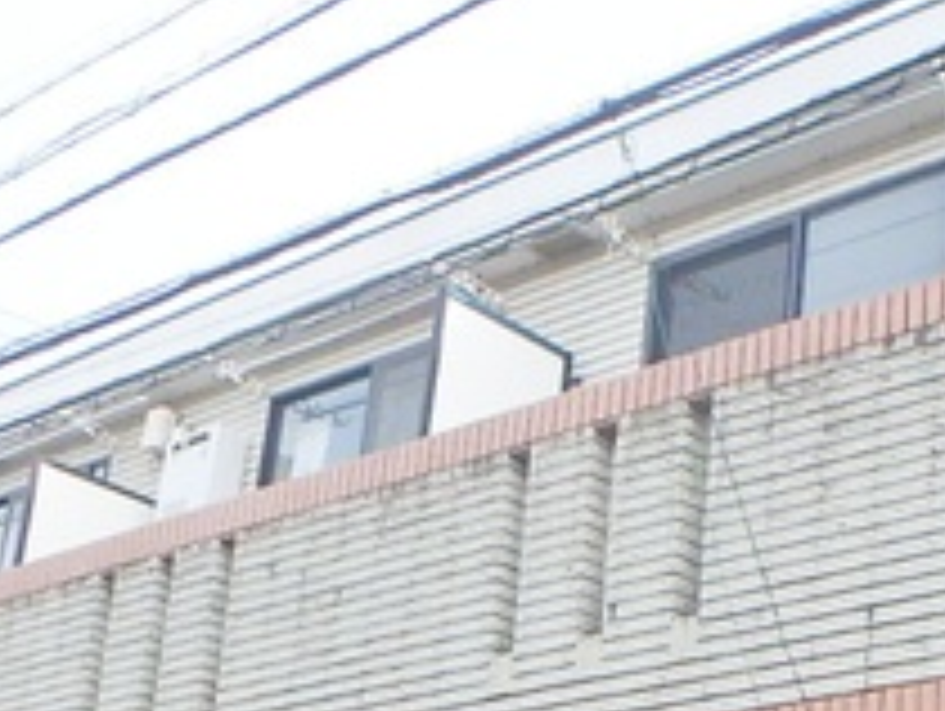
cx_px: 882
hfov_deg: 26.6
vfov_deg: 20.3
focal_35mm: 70
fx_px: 1913
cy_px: 731
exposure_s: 1/800
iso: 125
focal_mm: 3.7
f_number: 3.5
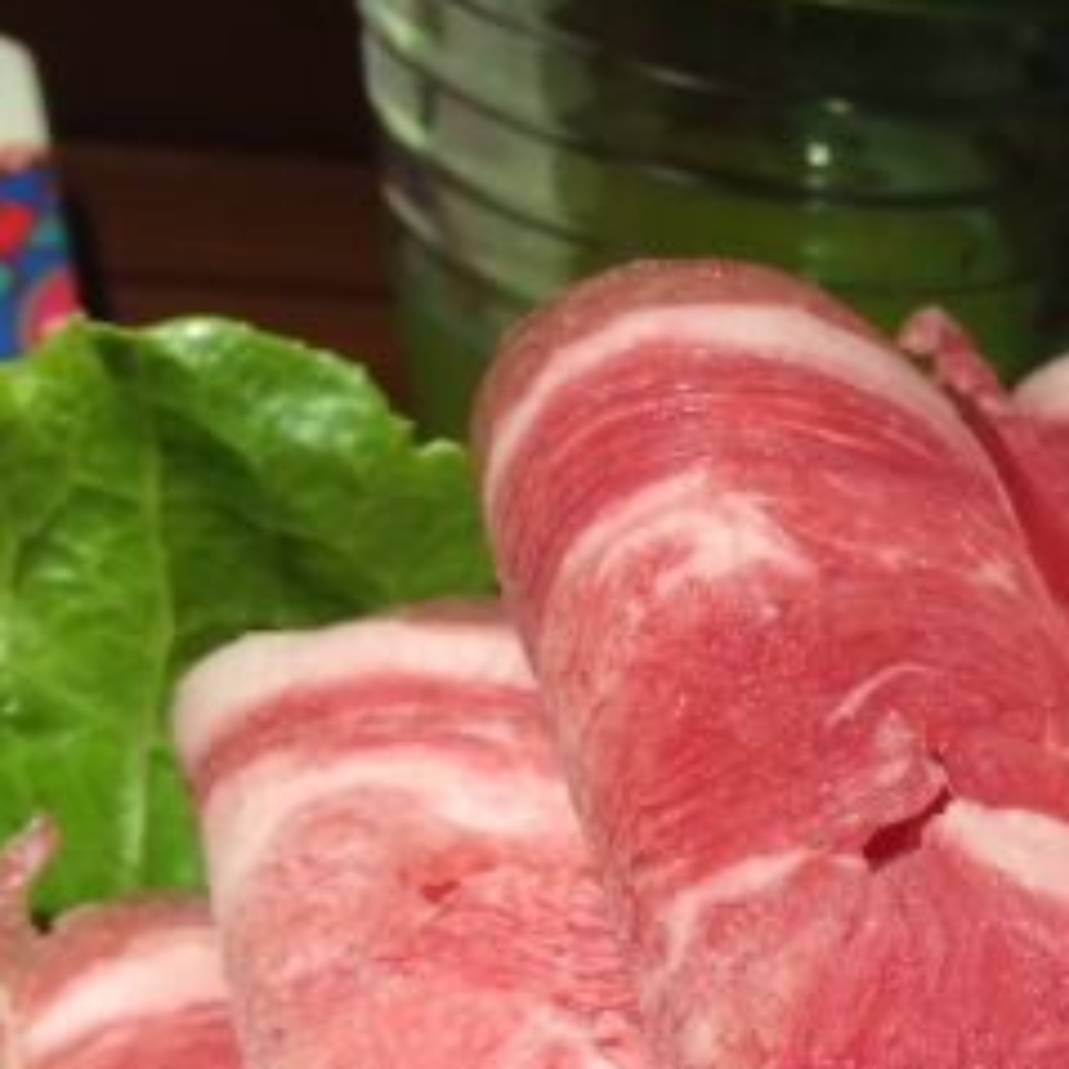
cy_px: 1058
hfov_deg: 21.7
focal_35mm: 75
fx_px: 2620
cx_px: 1203
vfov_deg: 22.2
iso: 80
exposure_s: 1/33
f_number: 2.2
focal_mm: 4.15
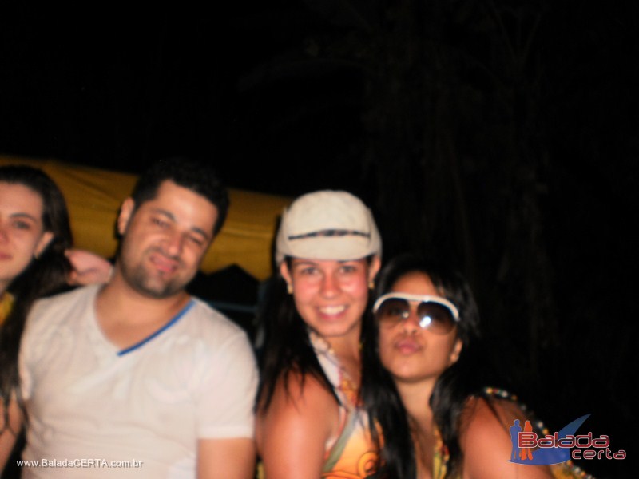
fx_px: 665
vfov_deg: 39.7
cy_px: 240
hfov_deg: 51.4
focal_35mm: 36
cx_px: 320
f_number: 3.1
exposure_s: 1/30
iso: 125
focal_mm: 6.3
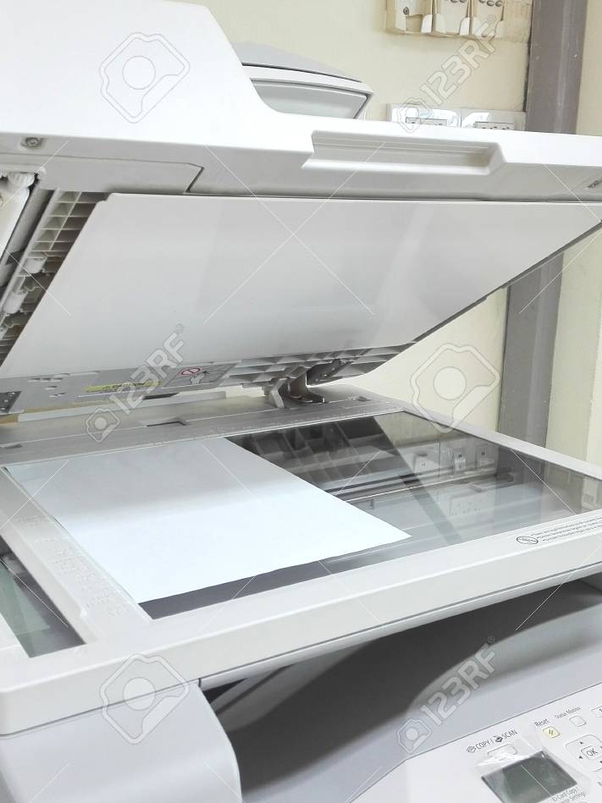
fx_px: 859
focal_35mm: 37
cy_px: 400
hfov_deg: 38.6
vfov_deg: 50.2
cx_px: 293
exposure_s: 1/33
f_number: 2
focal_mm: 3.79
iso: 130
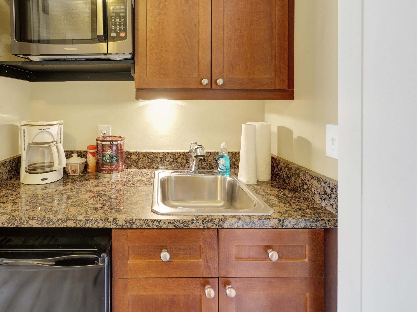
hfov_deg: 82.9
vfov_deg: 67.2
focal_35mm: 19
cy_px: 110
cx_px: 153
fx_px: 229
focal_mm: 7
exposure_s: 1/3
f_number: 4
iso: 400
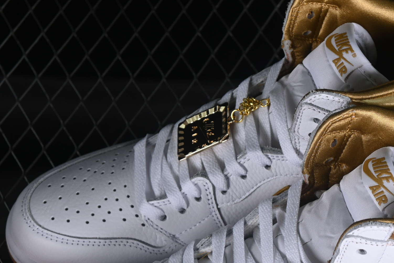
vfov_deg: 9.8
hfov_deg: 14.7
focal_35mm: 139
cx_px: 273
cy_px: 225
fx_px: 1521
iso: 160
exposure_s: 1/125
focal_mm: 50
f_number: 7.1
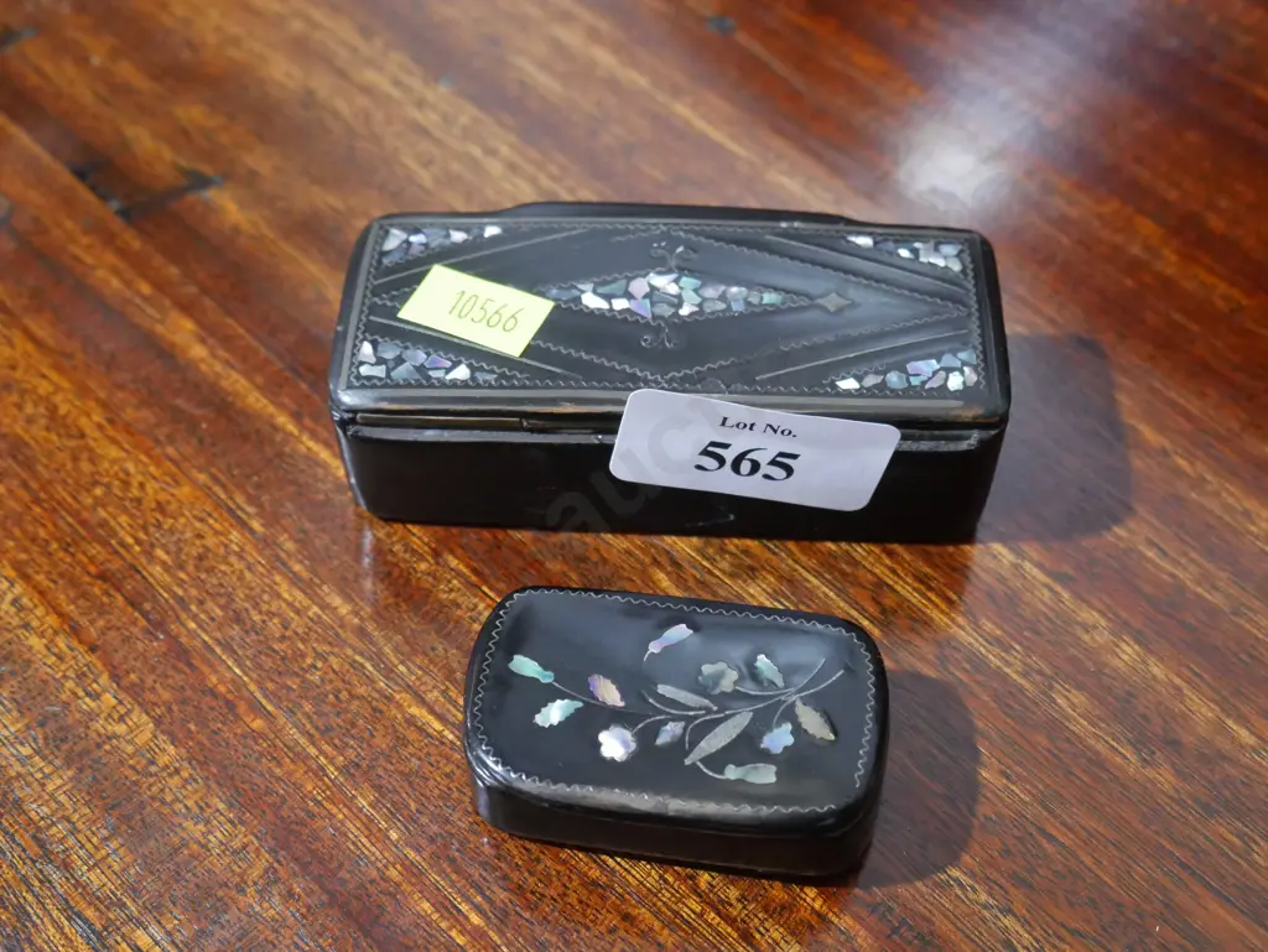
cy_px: 476
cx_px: 634
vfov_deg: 30.3
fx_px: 1759
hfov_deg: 39.6
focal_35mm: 48
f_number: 5.6
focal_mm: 24
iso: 2500
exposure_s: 1/60
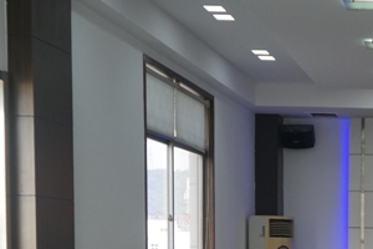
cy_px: 332
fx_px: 932
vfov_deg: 14.5
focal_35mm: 90
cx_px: 485
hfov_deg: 20.6
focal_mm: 30
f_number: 4
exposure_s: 1/160
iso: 640
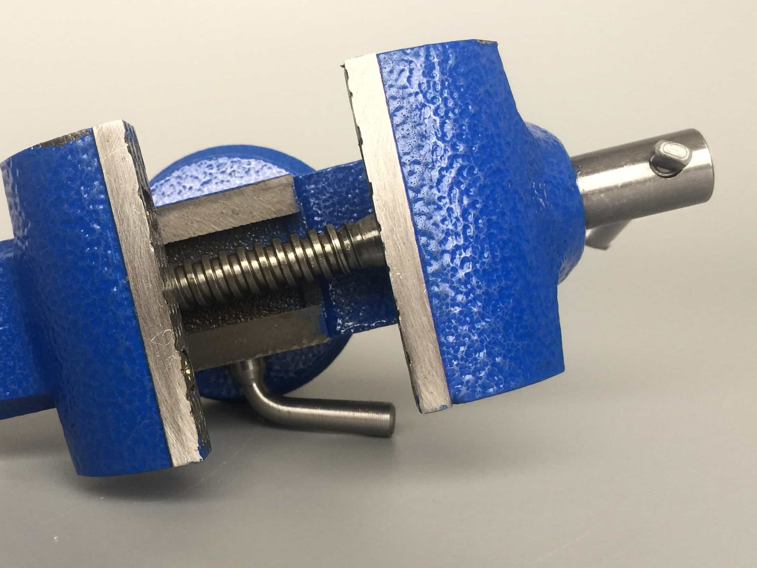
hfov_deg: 43.3
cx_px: 262
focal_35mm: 43
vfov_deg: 33.5
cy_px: 348
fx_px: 940
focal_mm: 4.15
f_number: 2.2
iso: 40
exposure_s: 1/40
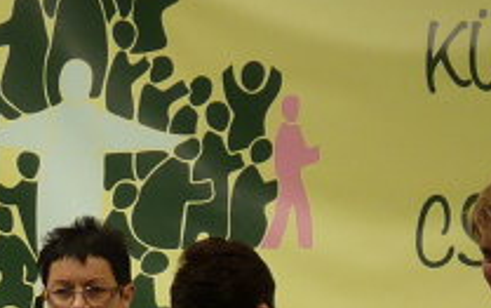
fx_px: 7245
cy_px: 292
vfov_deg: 2.4
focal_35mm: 541
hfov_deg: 3.9
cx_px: 141
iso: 100
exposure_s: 1/80
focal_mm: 16.7
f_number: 3.4
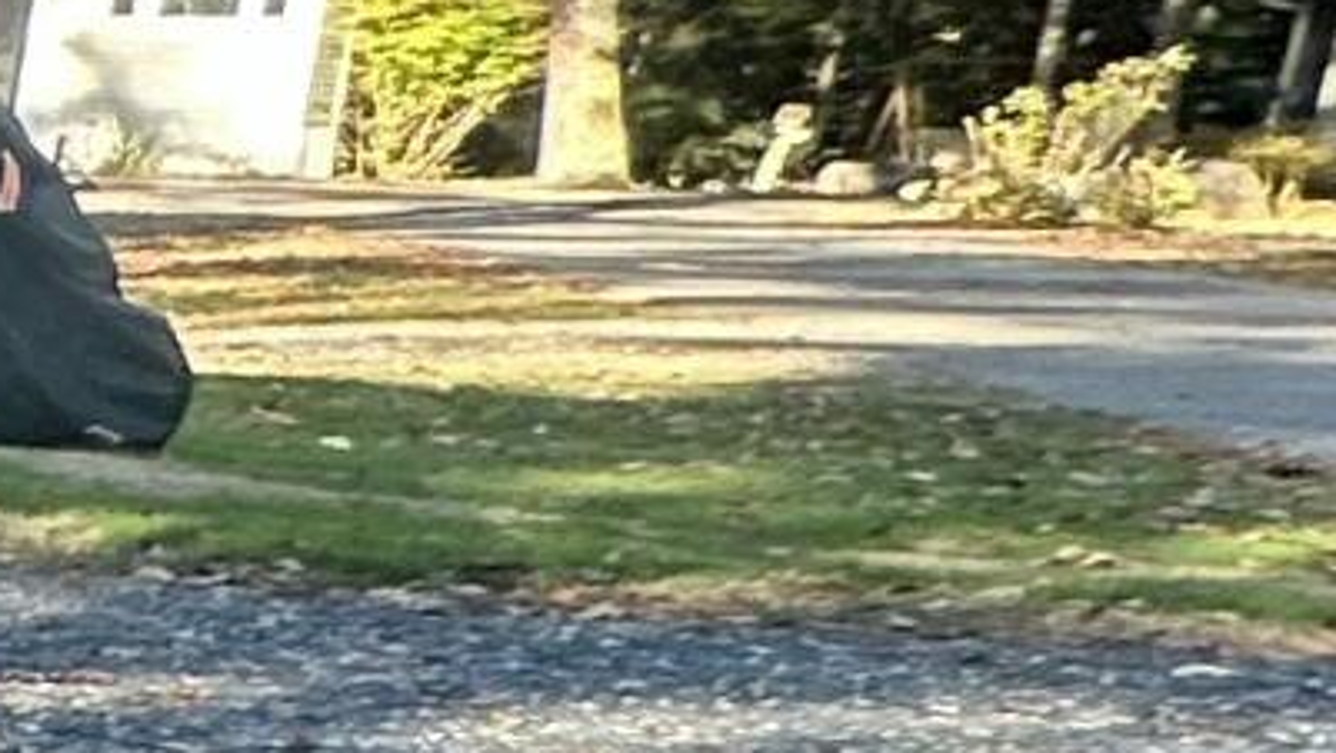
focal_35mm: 114
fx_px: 4040
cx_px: -3525
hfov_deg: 9.2
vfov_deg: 10.5
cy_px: 850
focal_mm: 2.22
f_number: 2.2
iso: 40
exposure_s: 1/150
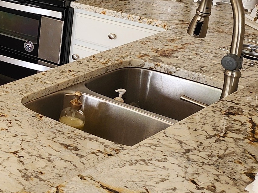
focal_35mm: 86
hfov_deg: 18.3
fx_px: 641
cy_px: -23
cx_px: -195
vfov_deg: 16.6
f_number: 1.8
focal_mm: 6.4
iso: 80
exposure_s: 1/120
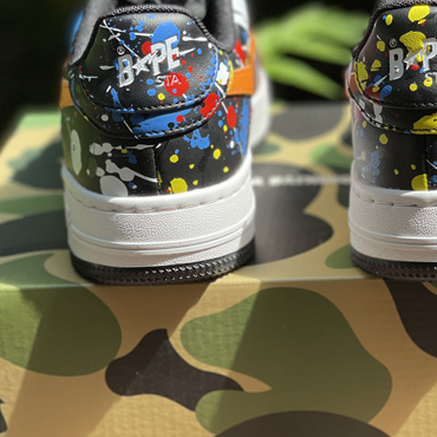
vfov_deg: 15.4
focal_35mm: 113
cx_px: 315
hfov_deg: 15.4
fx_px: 1614
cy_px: 153
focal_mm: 7.5
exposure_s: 1/396
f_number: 2.2
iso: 32
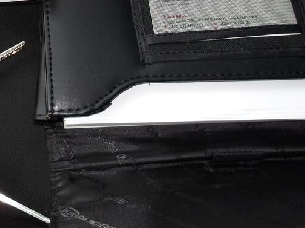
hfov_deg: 32.7
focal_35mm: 55
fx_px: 484
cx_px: 16
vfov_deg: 25.6
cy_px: 15
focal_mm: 4.9
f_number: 3
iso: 100
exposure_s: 1/35
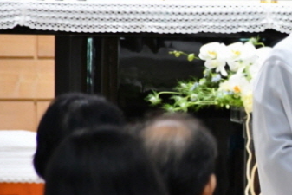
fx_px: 7360
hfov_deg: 2.3
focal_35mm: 907
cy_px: 44
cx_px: 330
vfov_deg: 1.5
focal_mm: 250
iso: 5600
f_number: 6.3
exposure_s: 1/125
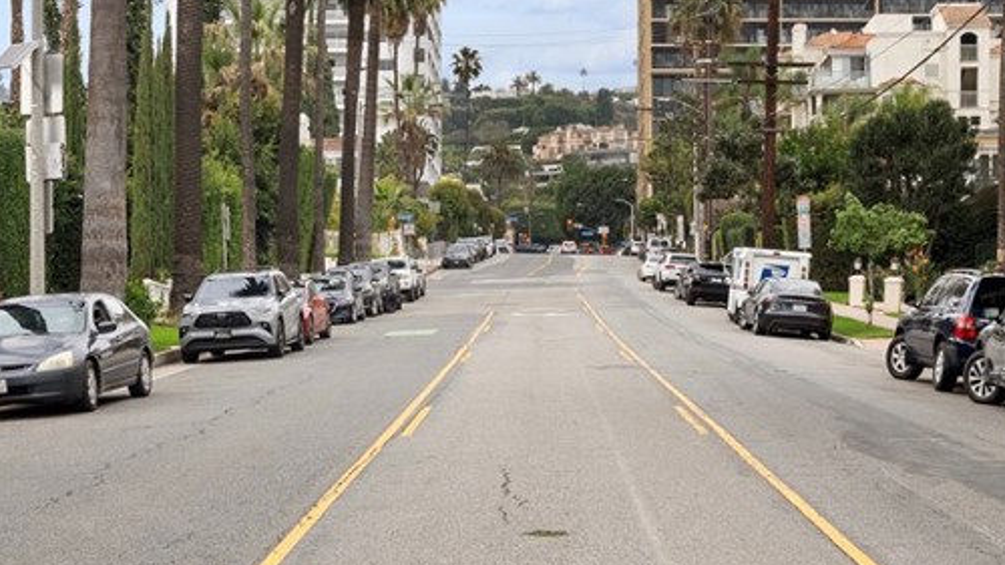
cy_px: 393
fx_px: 1945
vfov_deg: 16.5
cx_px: 543
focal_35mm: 73
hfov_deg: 29.0
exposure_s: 1/30
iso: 160
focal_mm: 34
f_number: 9
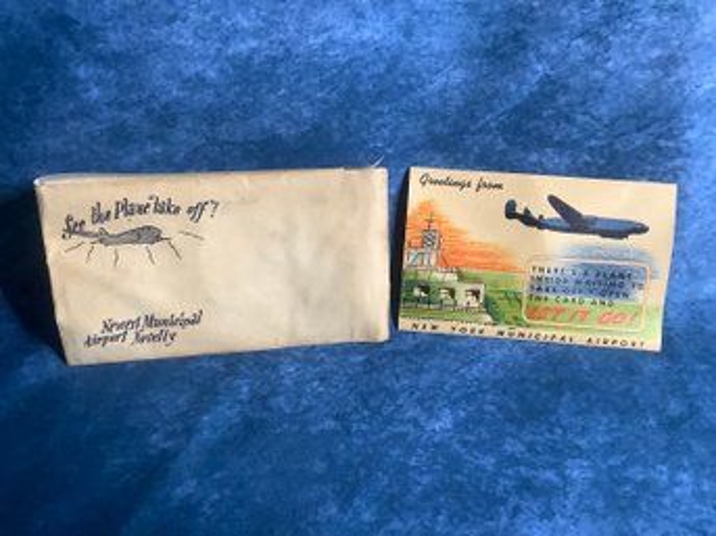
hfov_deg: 58.4
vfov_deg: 45.4
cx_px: 358
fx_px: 641
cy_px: 268
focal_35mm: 31
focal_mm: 3.3
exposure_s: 1/60
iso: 250
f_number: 2.4
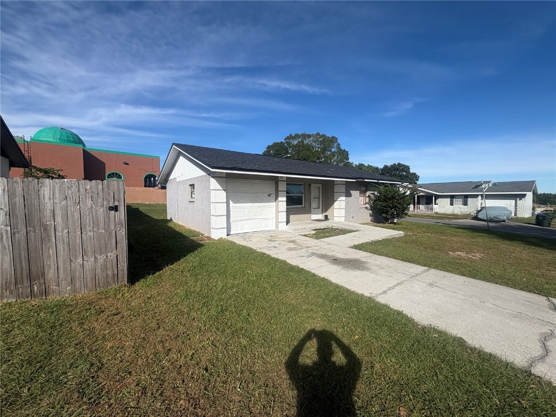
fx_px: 225
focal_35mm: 14
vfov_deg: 85.7
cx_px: 278
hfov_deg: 102.1
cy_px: 208
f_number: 2.2
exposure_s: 1/2874
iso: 50
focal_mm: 2.22
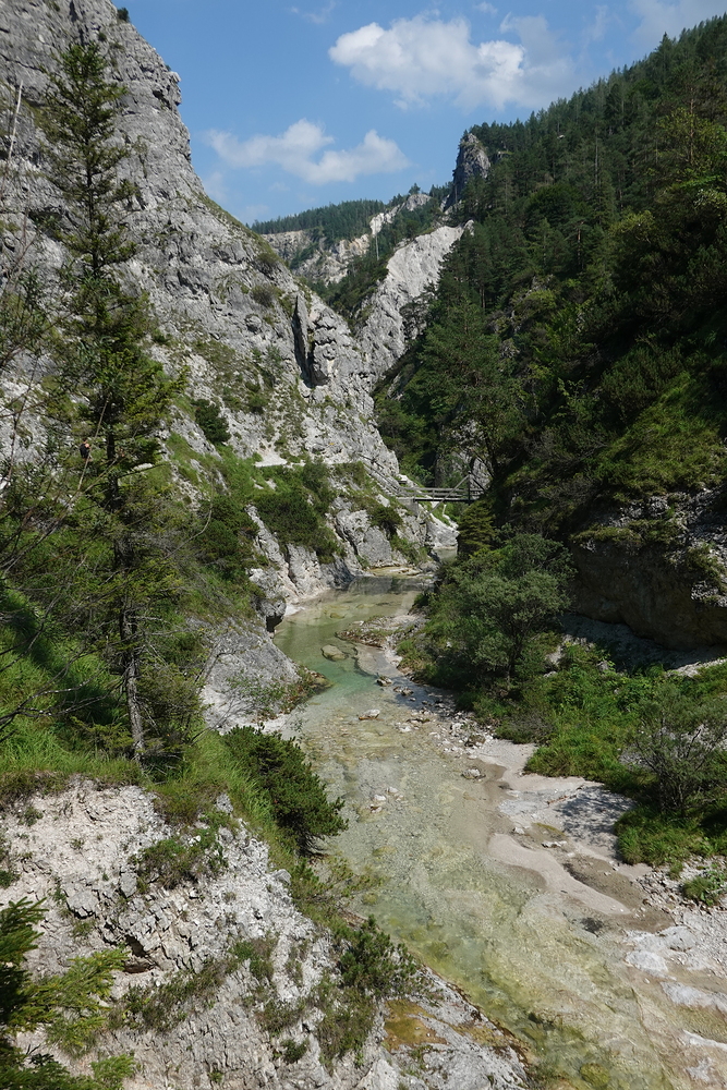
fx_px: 969
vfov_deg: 58.7
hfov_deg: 41.1
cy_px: 545
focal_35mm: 32
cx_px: 364
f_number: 4.5
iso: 125
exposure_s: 1/800
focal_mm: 12.01
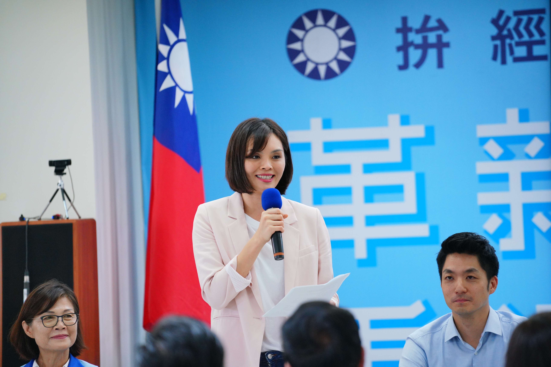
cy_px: 184
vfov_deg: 6.9
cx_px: 276
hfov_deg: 10.3
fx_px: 3062
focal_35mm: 200
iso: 3200
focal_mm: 200
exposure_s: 1/250
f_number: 4
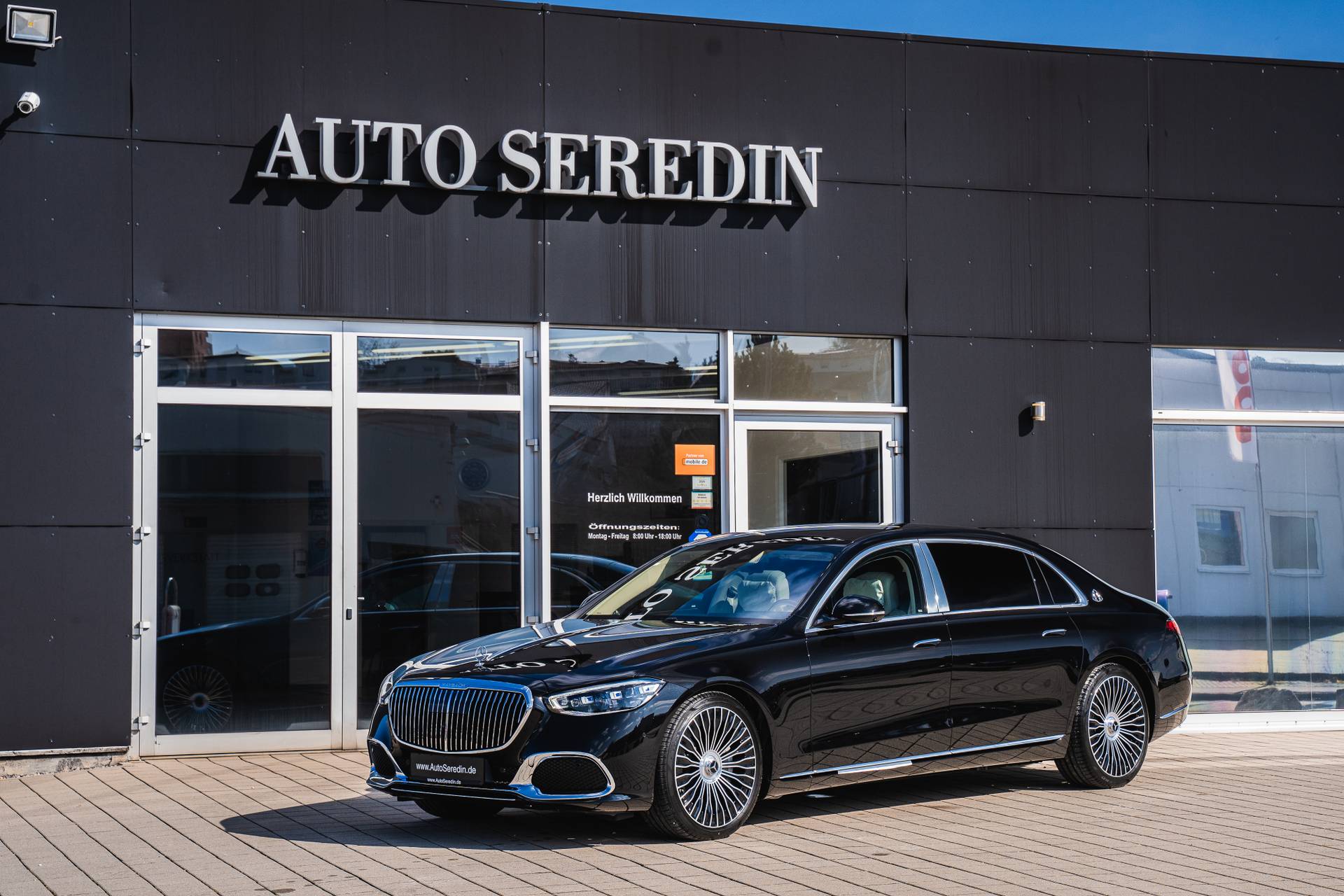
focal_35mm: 61
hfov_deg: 32.9
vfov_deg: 22.3
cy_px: 448
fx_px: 2277
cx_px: 672
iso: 320
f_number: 8
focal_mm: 61
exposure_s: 1/160
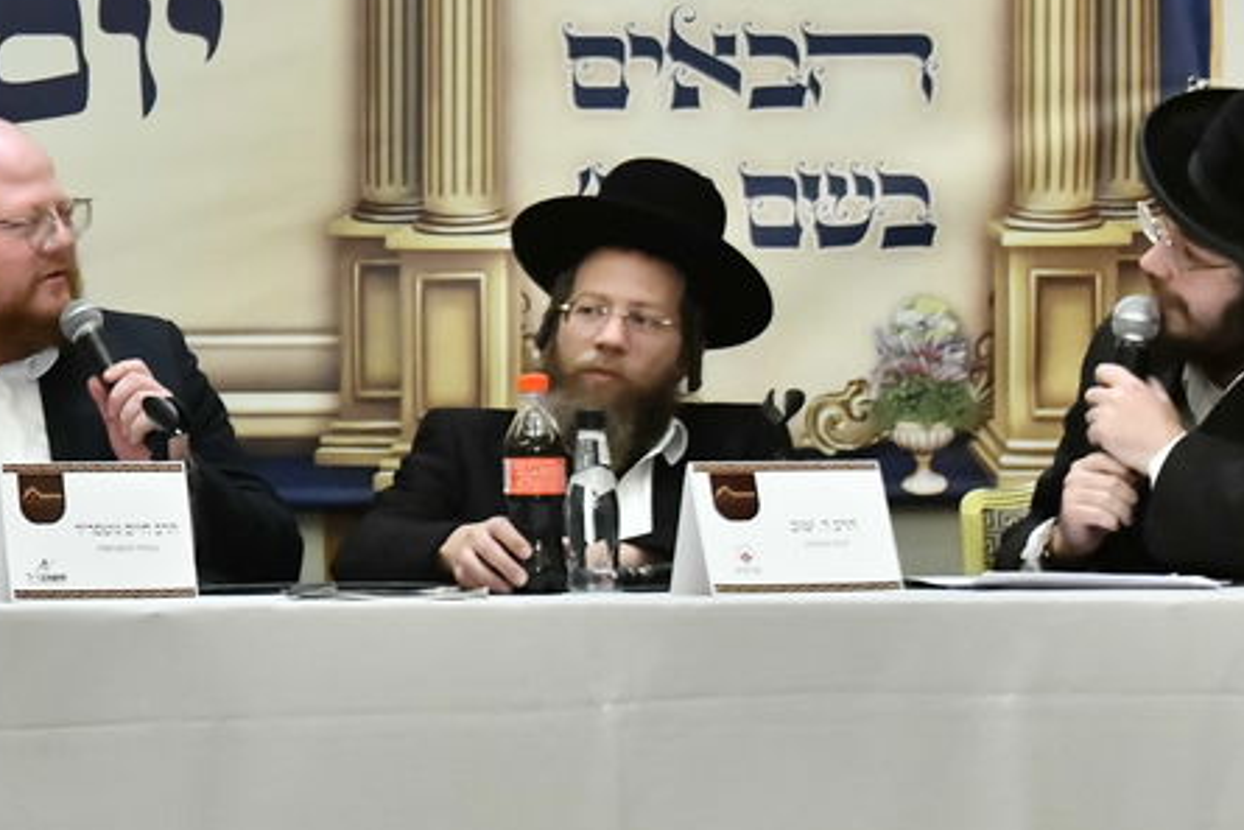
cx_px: -500
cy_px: 253
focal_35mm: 195
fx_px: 6740
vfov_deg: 7.0
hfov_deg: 10.3
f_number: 4.8
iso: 4000
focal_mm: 62
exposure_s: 1/100
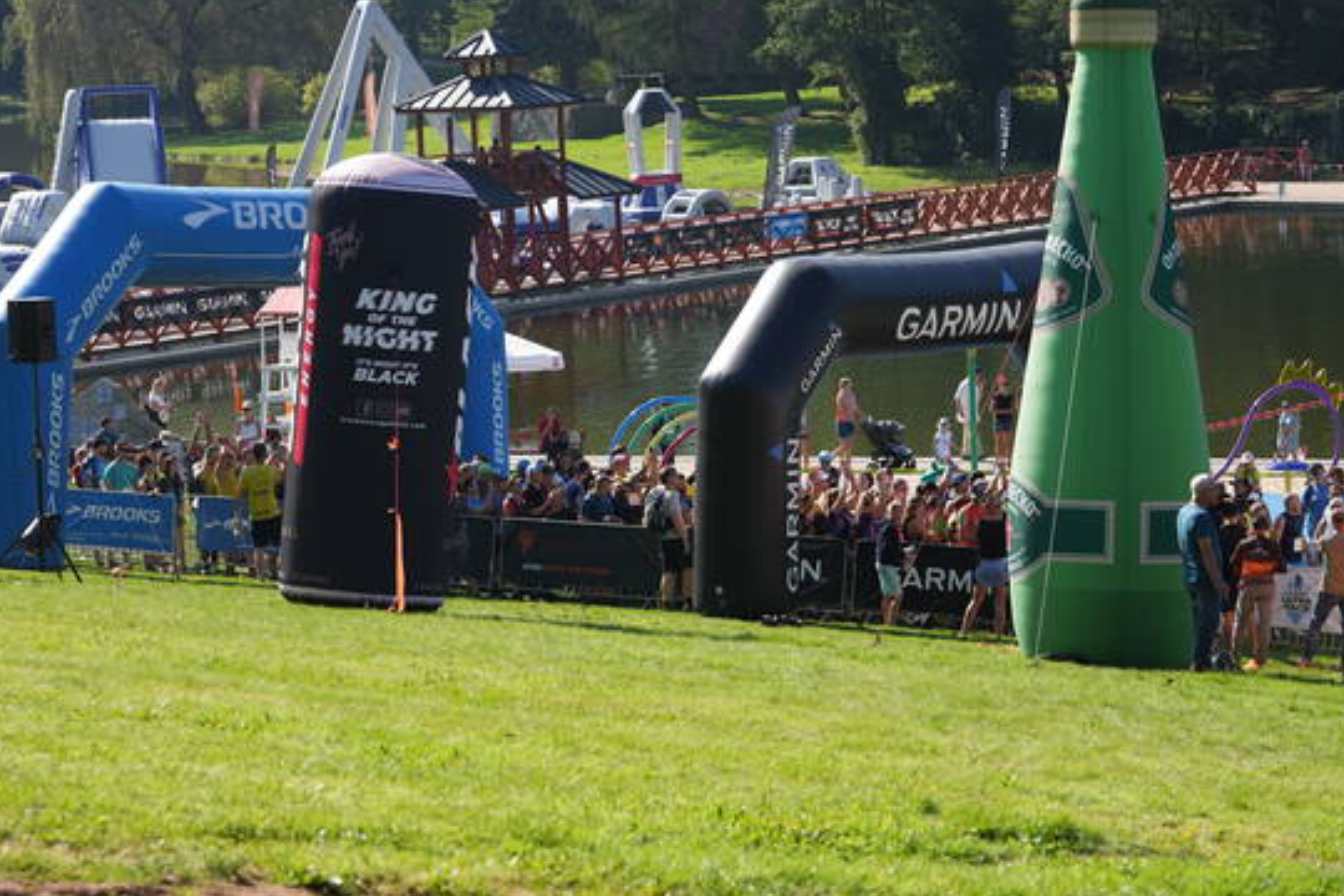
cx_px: 622
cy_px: 442
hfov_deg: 15.3
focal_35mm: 134
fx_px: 5002
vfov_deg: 10.2
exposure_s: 1/800
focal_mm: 113
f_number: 5.6
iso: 320
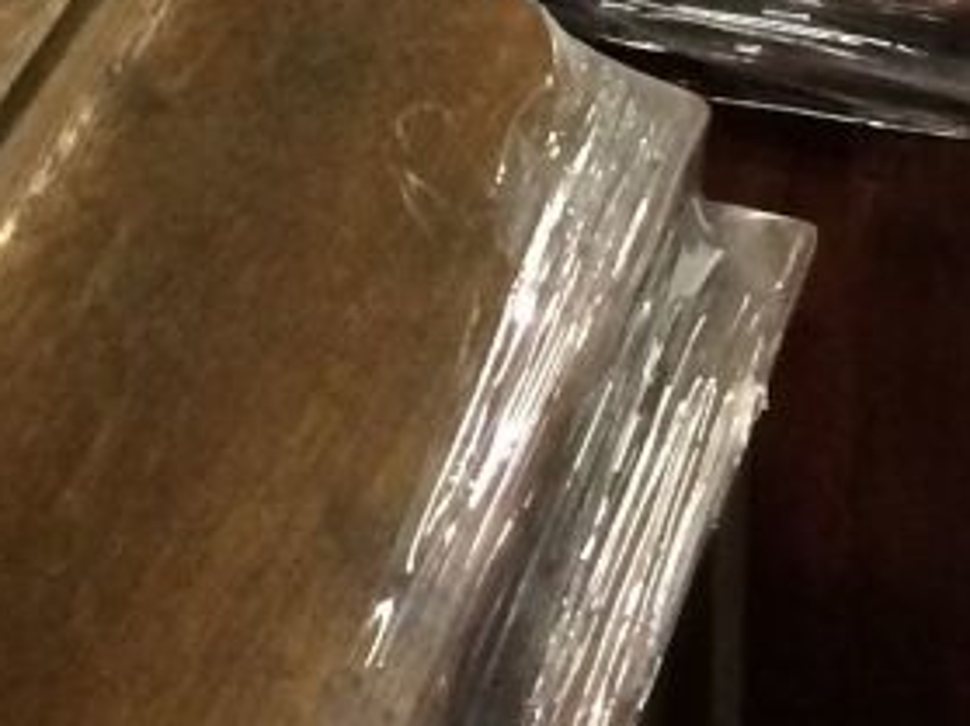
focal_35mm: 172
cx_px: -574
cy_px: -830
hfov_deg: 11.0
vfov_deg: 8.1
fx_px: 4818
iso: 320
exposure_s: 1/17
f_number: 2.2
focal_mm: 4.12
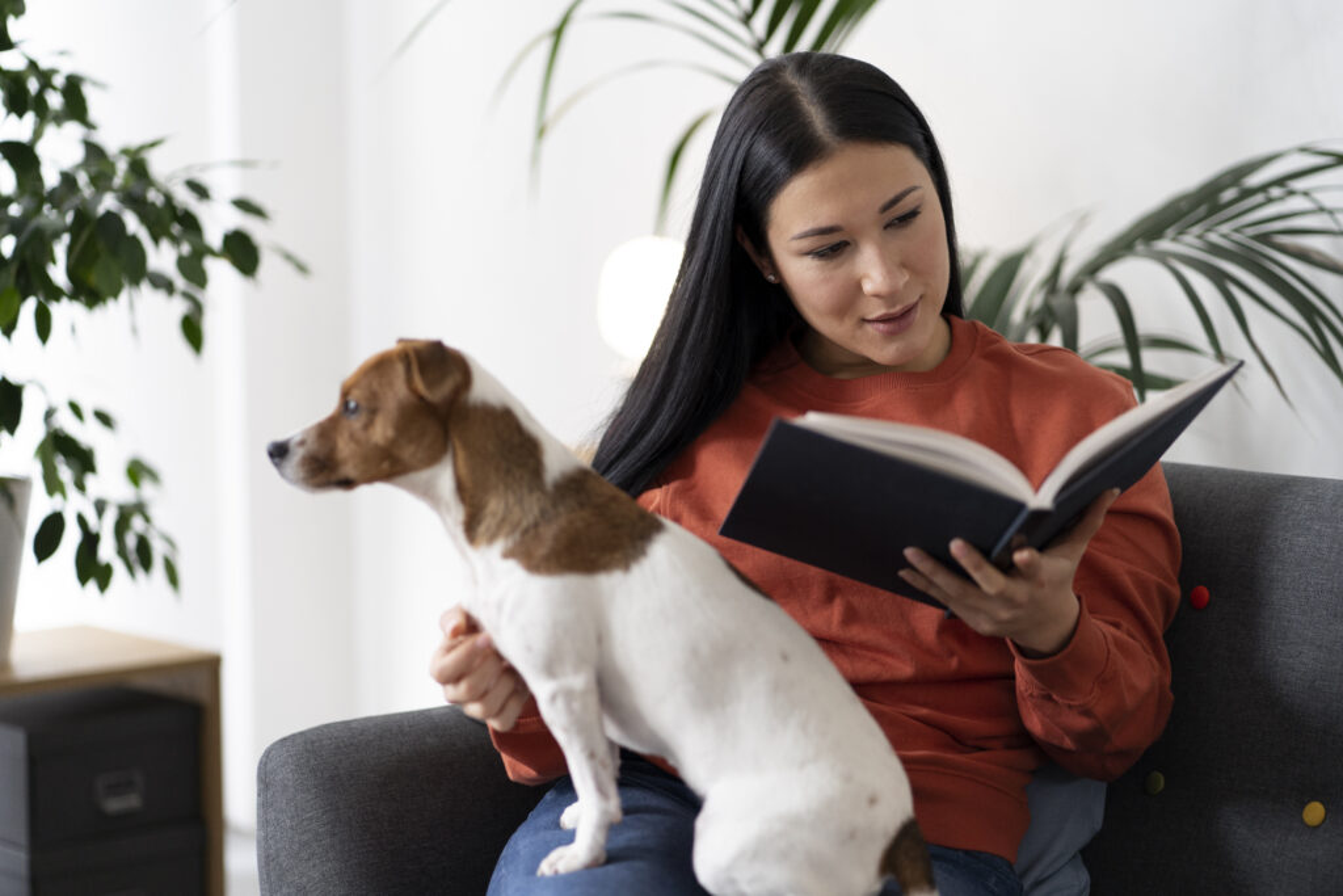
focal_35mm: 85
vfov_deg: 16.1
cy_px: 448
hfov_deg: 23.9
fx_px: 3171
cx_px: 672
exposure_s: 1/125
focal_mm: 85
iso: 500
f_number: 1.8
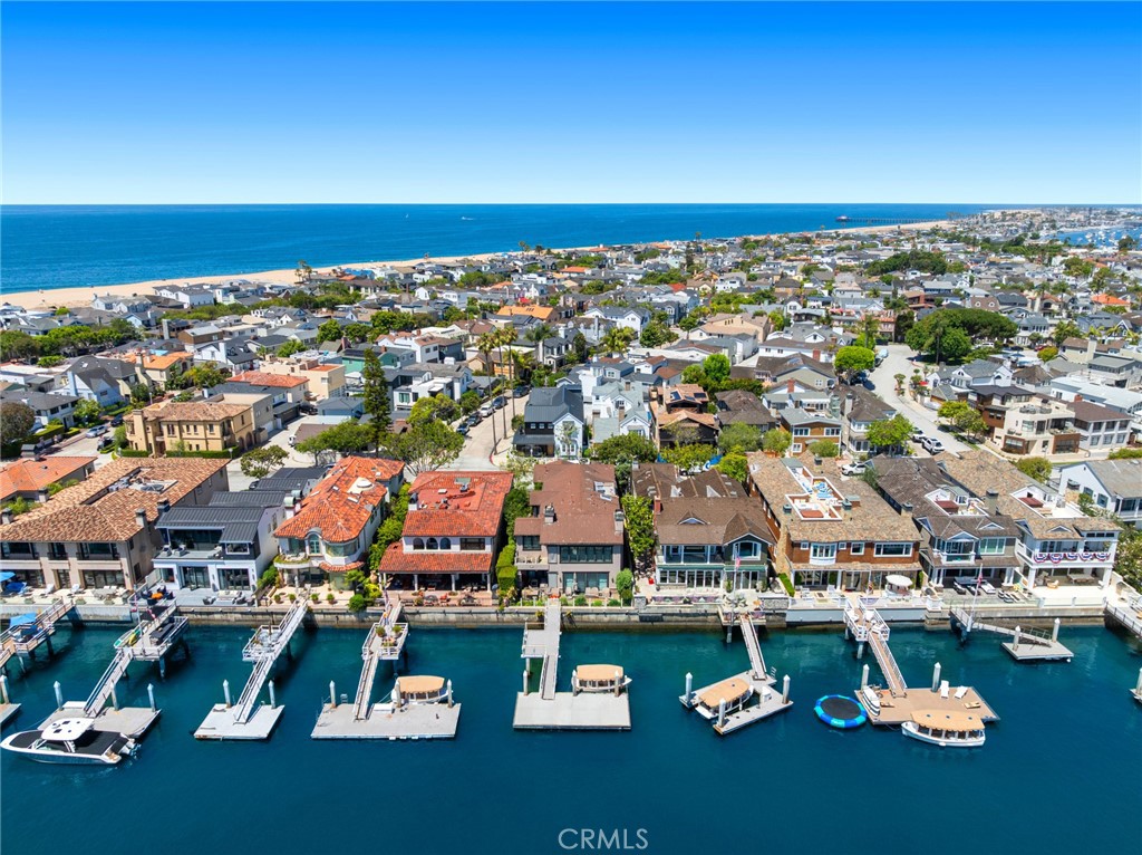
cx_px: 571
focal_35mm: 24
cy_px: 428
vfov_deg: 56.7
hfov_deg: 71.6
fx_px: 791
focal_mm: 12.29
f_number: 2.8
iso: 100
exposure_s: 1/3200
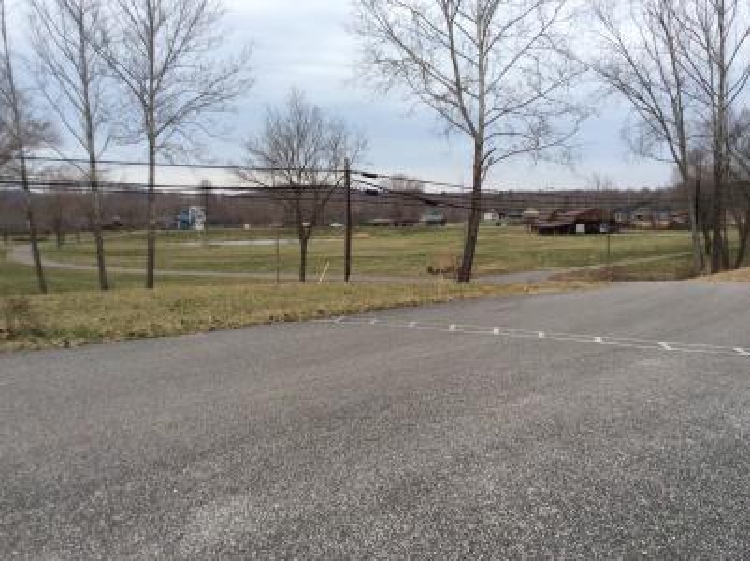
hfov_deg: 56.9
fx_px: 693
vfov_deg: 44.1
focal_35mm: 32
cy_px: 280
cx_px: 375
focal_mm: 3.3
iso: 32
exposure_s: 1/1144
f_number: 2.4
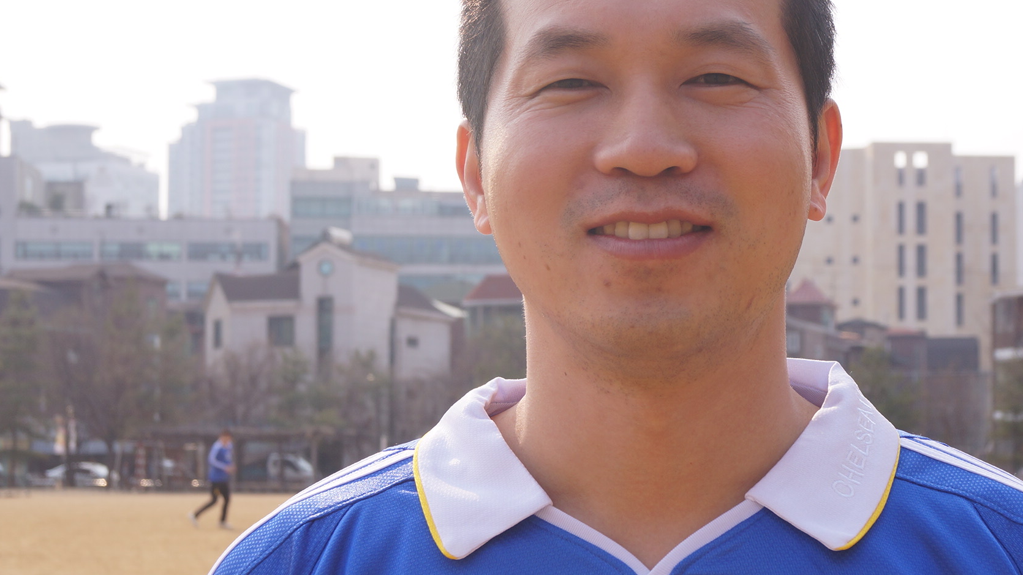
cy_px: 363
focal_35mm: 69
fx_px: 1872
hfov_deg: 30.5
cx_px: 566
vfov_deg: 17.4
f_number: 8
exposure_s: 1/160
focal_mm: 30
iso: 100
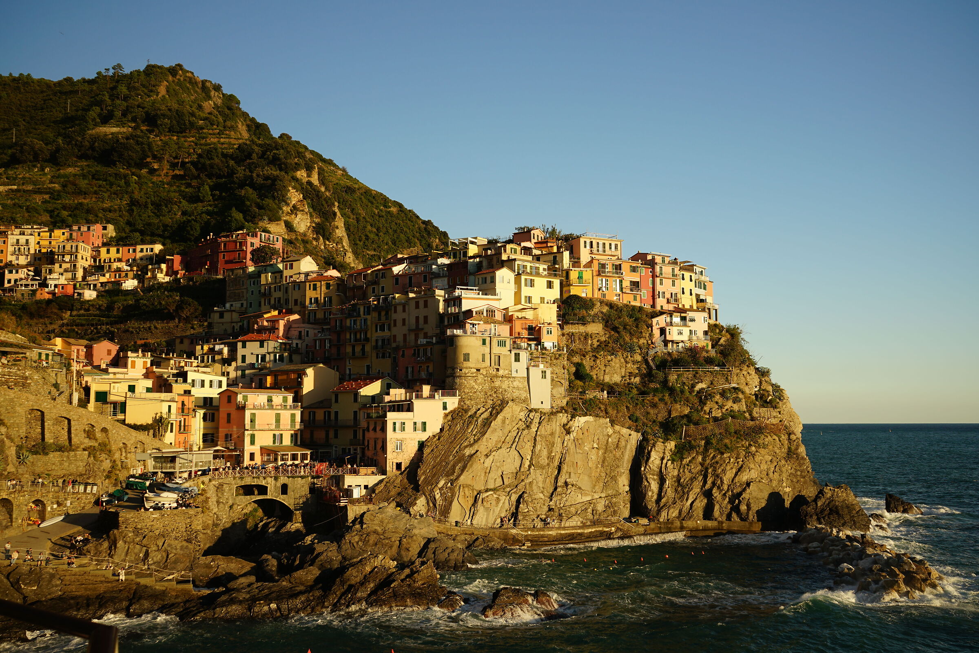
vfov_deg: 40.0
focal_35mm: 33
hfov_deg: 57.2
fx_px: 897
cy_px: 326
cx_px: 490
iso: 100
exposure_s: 1/80
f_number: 8
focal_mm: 33
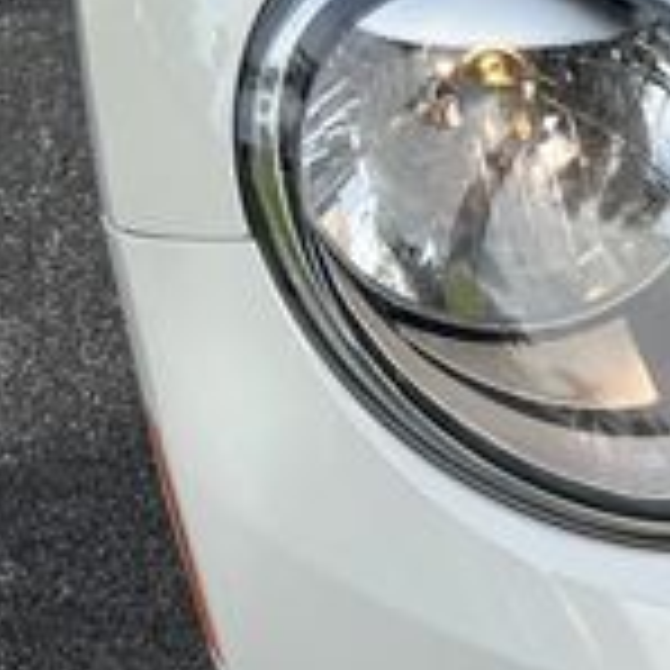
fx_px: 2168
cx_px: 1286
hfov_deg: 14.8
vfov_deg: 17.5
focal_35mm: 99
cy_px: 427
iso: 50
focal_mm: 5.7
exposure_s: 1/5319
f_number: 1.5
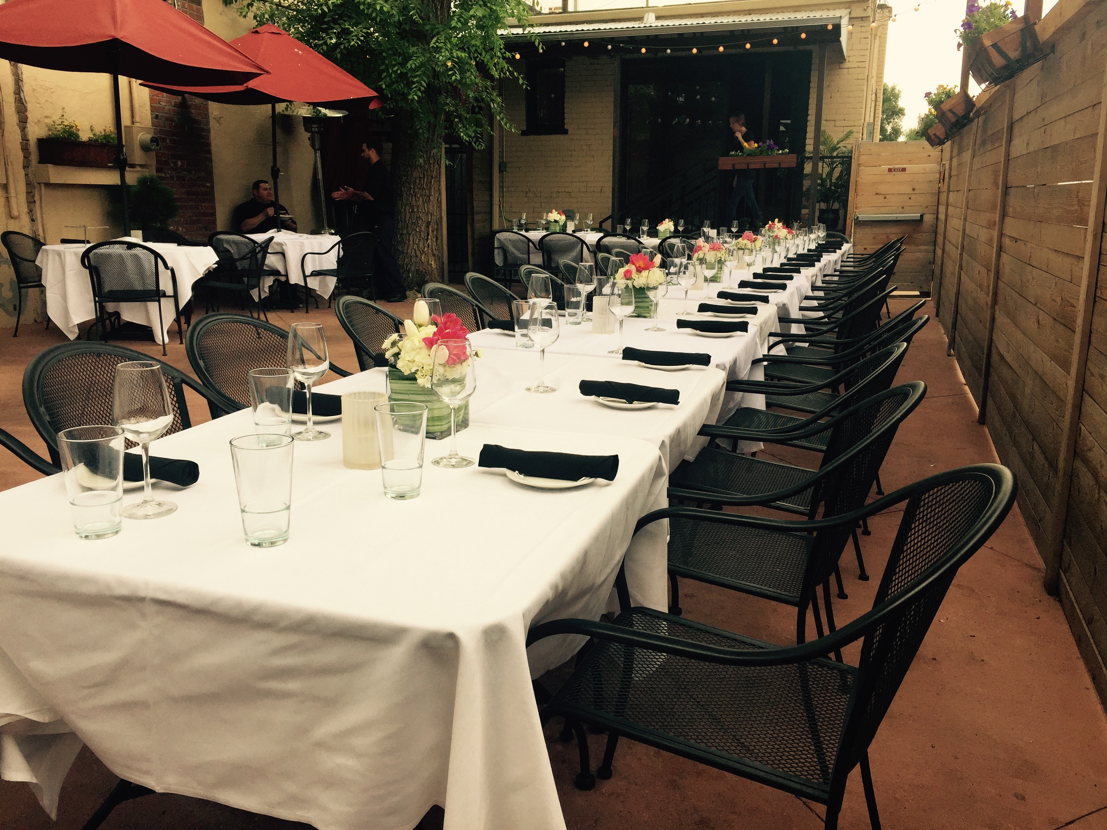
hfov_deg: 61.7
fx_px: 927
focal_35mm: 29
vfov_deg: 48.2
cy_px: 415
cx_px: 554
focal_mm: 4.15
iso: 32
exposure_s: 1/408
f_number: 2.2
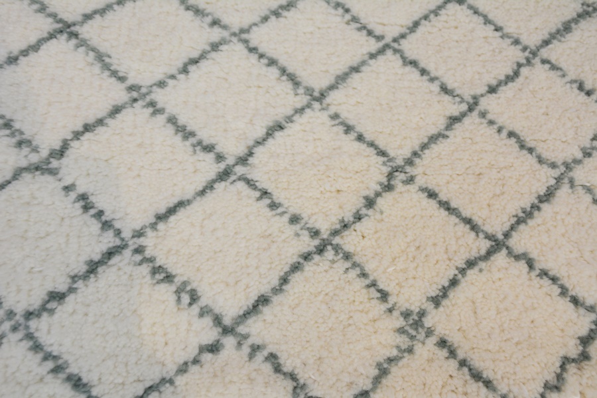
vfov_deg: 36.9
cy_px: 199
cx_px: 298
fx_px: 597
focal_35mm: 36
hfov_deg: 53.1
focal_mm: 24
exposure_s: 1/100
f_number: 5
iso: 400
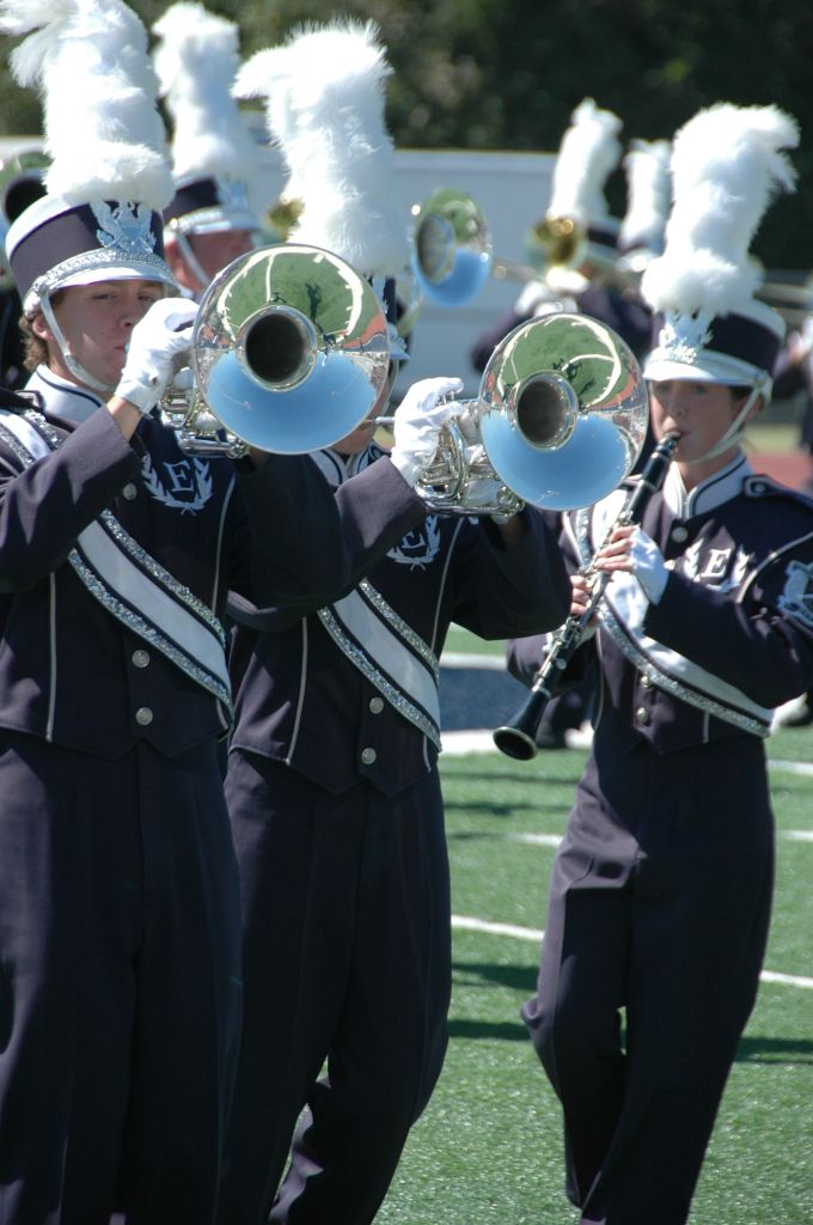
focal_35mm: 300
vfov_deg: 6.9
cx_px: 406
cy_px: 612
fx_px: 10189
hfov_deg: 4.6
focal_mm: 200
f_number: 5.6
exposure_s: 1/500
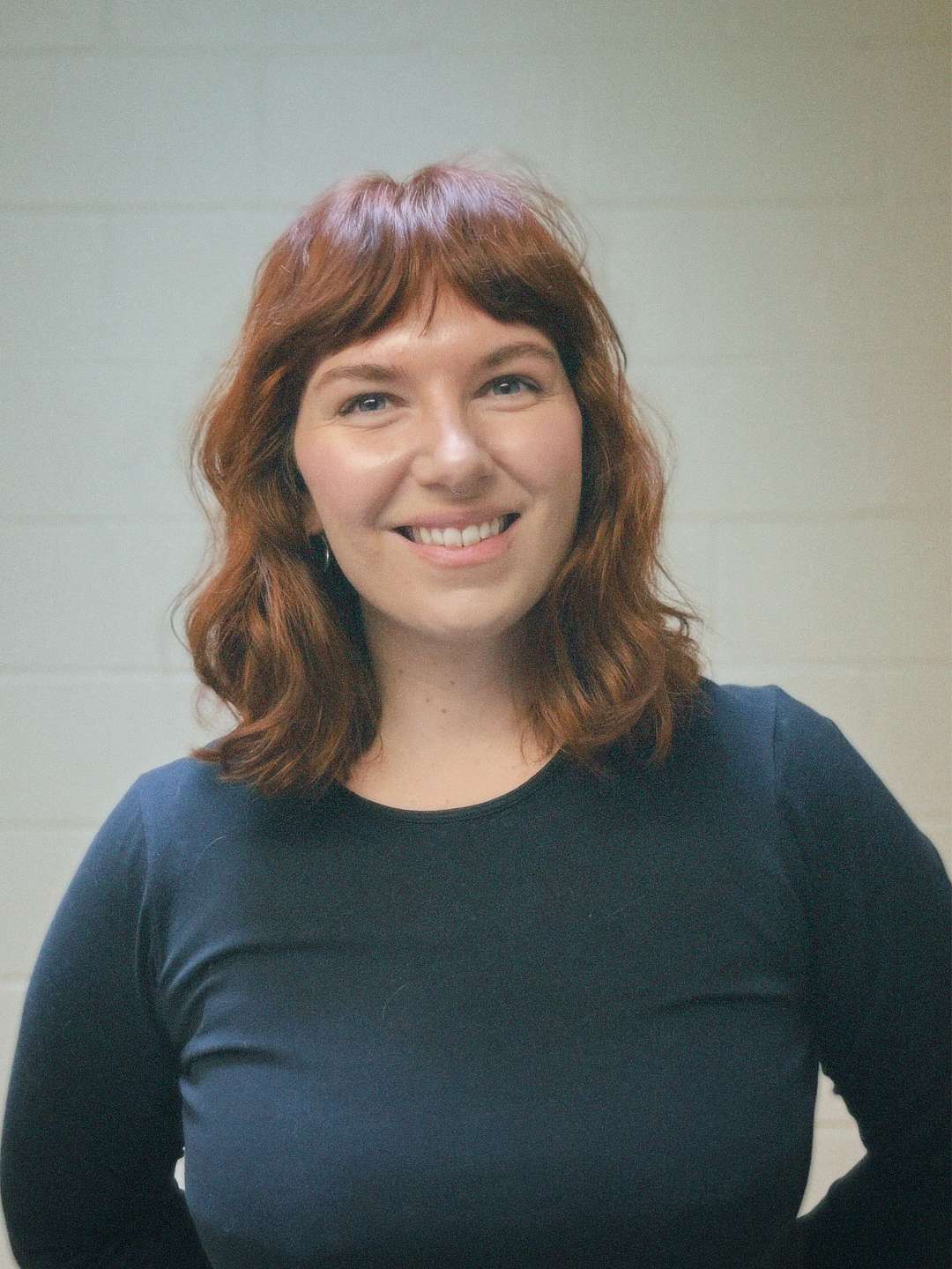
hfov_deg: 46.8
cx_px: 476
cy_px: 634
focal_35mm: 30
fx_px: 1100
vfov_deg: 60.0
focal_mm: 2.69
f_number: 1.9
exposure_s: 1/50
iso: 200
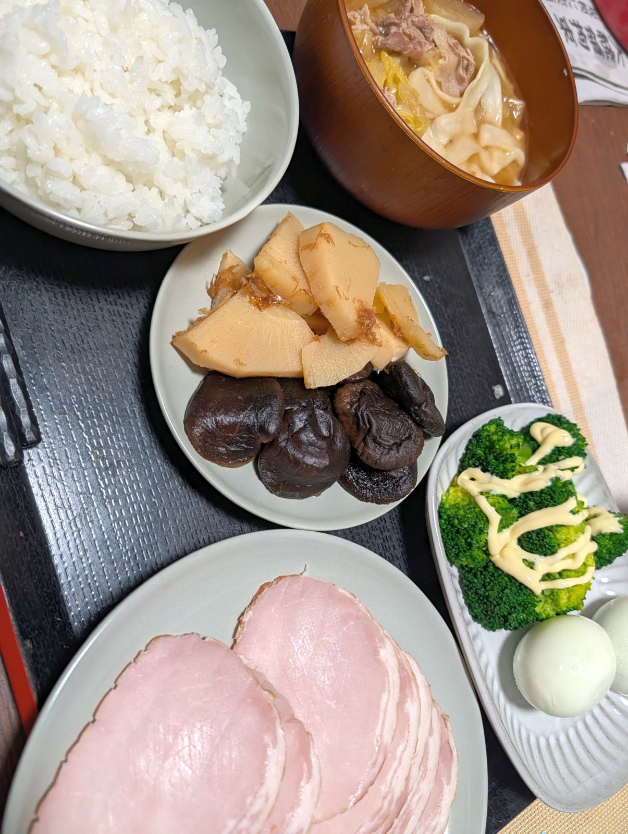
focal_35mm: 24
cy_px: 417
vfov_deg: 71.5
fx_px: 579
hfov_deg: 56.9
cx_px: 314
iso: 47
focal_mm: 6.9
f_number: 1.68
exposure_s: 1/60.3
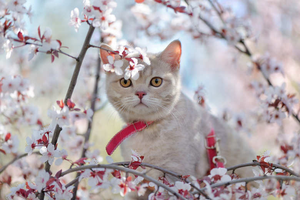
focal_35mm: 105
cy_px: 100
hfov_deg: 19.5
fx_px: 874
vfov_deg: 13.0
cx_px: 150
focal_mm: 105
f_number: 3
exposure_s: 1/800
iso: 200
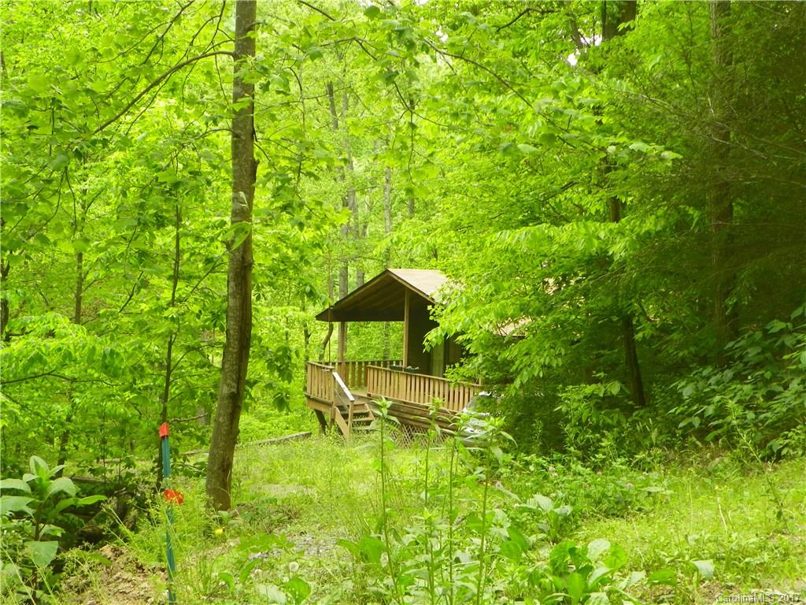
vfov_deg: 30.3
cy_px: 302
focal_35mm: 48
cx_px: 403
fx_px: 1118
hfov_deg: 39.7
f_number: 3.2
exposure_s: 1/40
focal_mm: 8.5
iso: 64
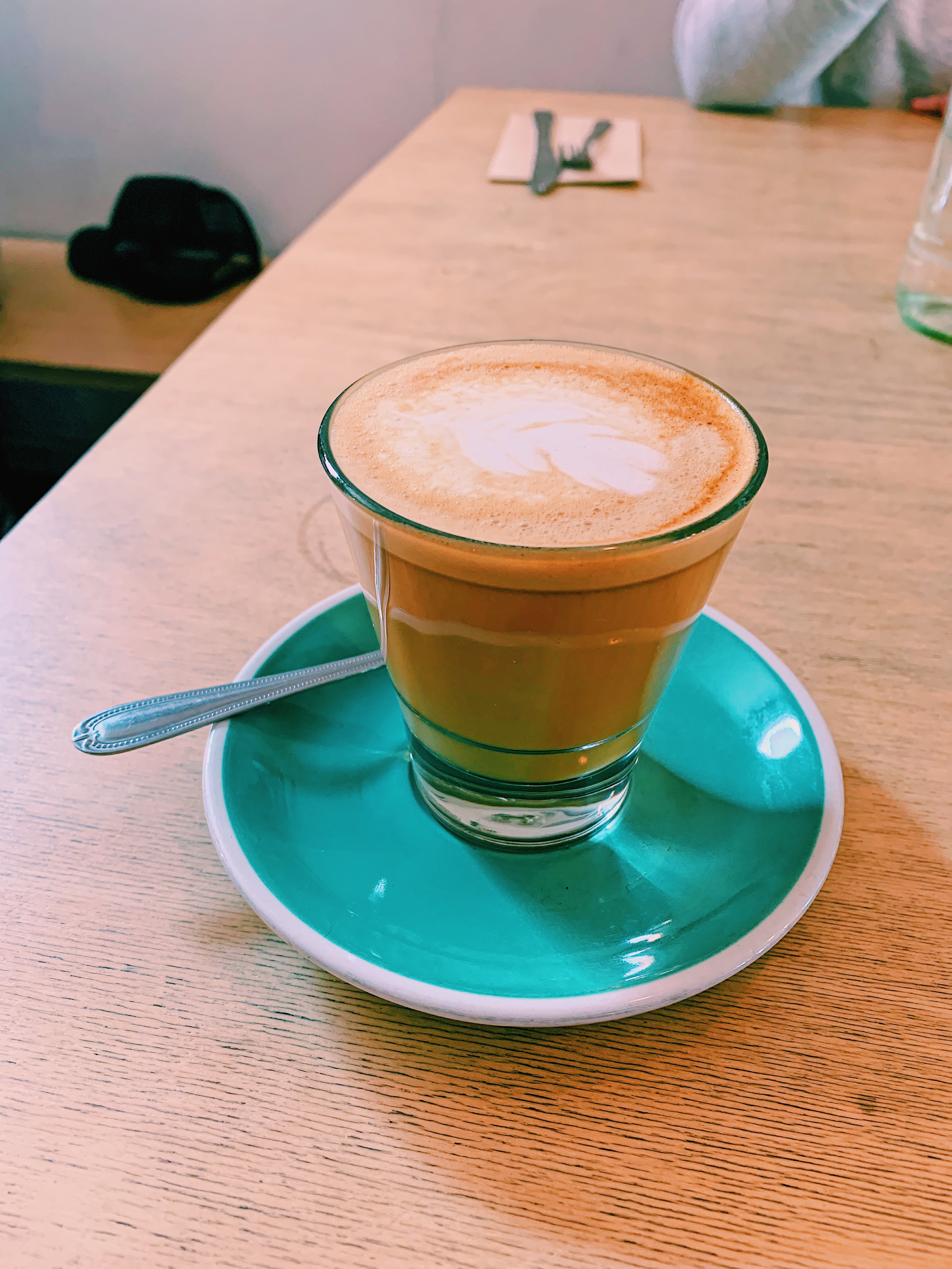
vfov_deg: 67.3
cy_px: 634
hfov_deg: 53.1
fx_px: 953
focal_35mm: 26
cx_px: 476
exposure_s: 1/50
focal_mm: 4.25
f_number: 1.8
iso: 100
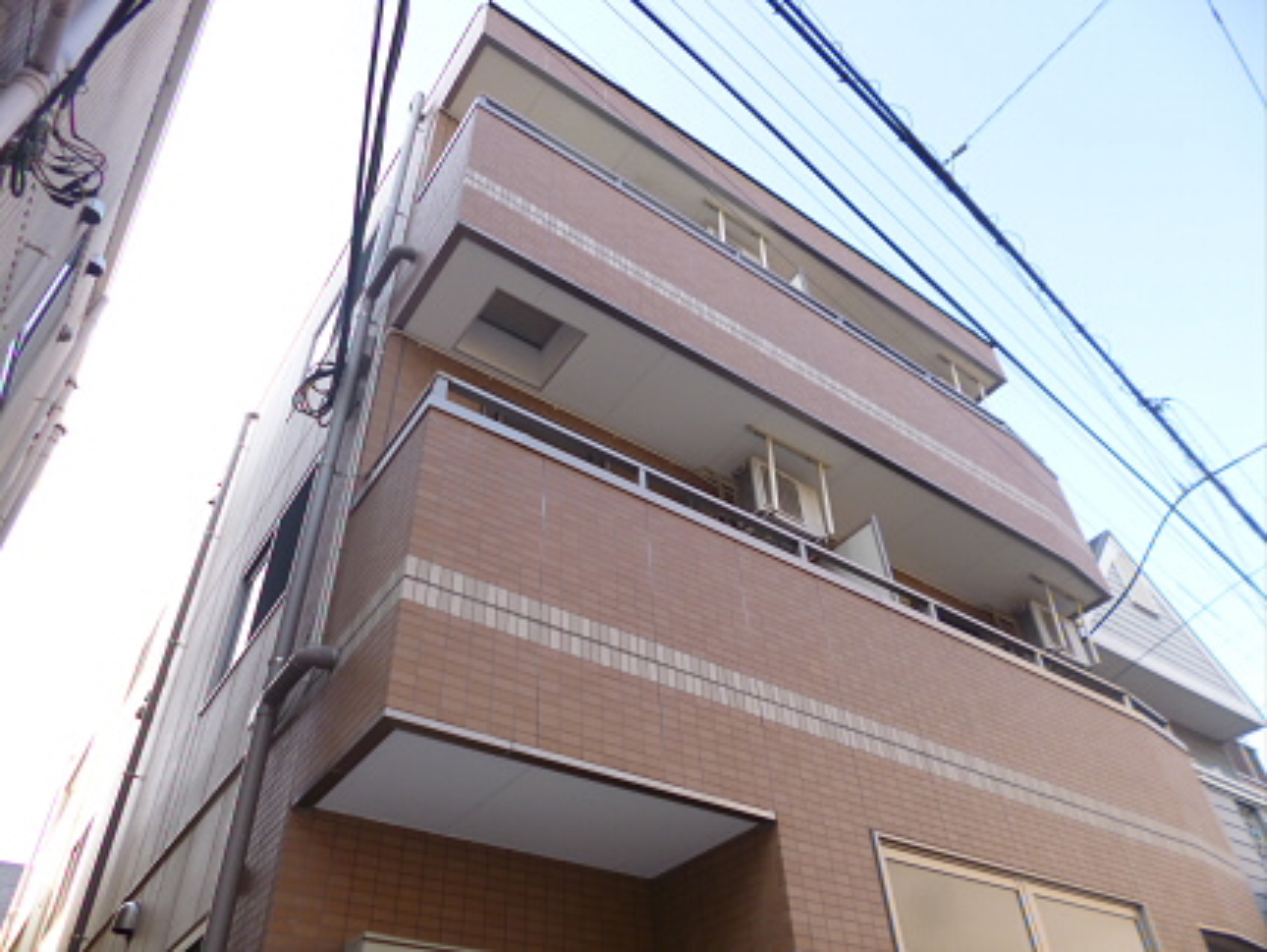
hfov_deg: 71.6
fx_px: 879
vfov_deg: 56.9
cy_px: 476
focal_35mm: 24
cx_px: 634
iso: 100
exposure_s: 1/320
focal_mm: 4.3
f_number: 2.5
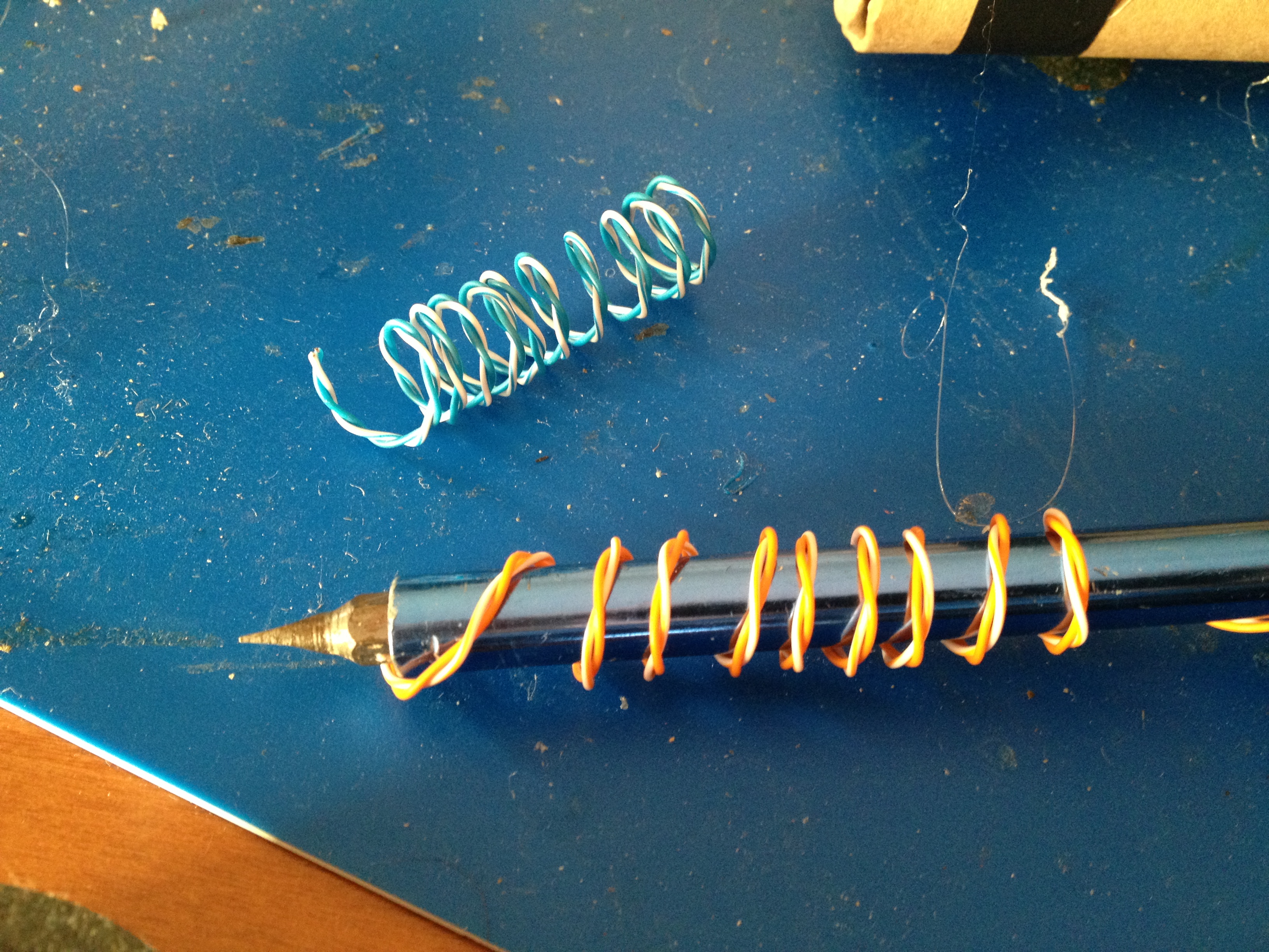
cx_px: 634
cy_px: 476
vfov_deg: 40.7
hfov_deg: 52.6
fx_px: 1283
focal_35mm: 35
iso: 250
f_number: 2.4
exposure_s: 1/20
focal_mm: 4.28
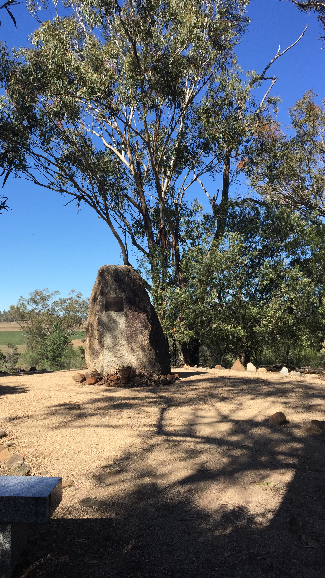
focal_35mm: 32
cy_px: 288
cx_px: 119
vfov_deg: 61.0
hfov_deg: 36.4
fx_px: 490
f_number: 2.2
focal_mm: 4.15
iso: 32
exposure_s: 1/1464
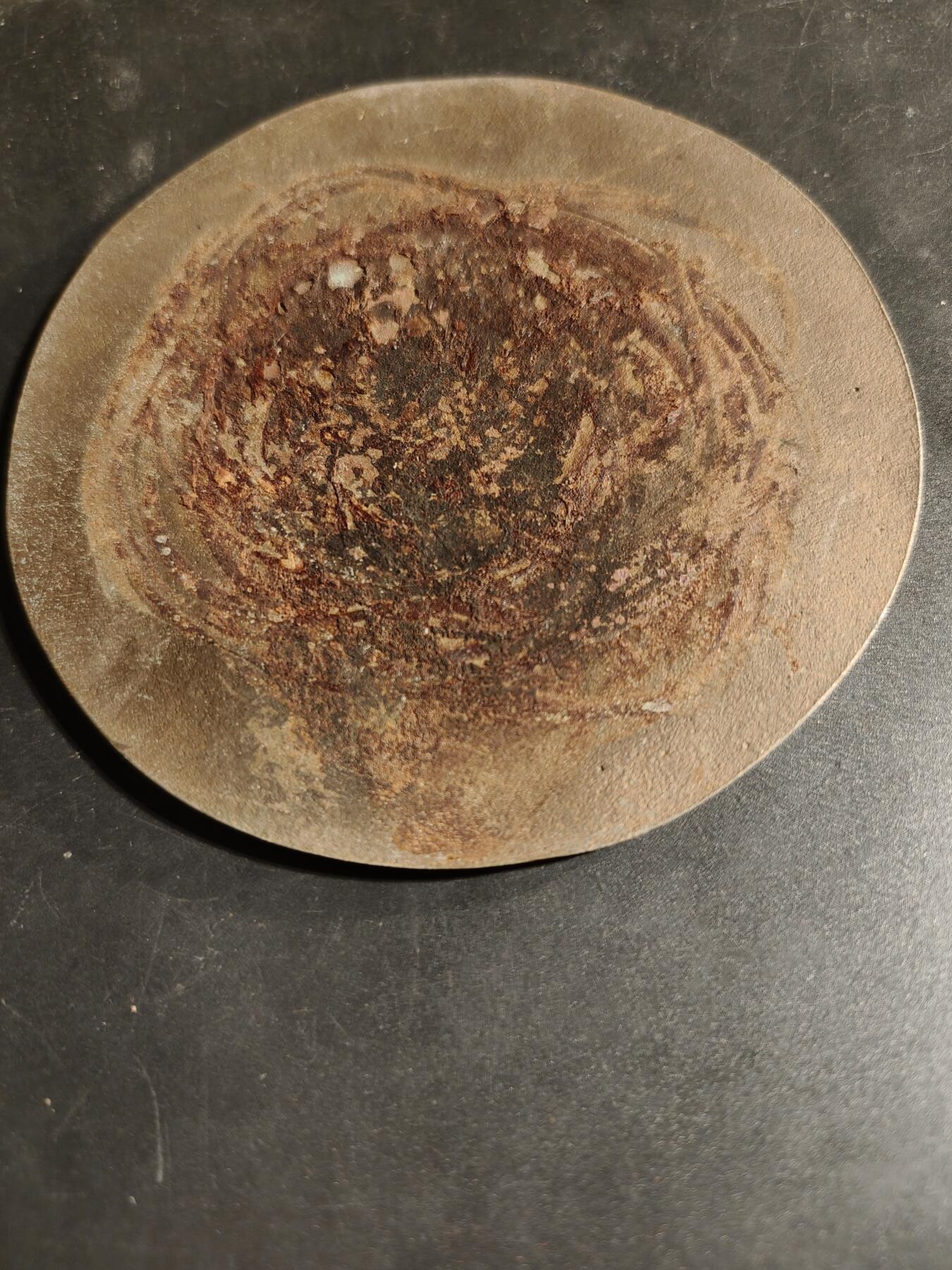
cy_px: 635
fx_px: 843
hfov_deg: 58.9
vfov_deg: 73.9
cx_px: 476
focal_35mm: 23
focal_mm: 6.06
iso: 250
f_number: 1.6
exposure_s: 1/200
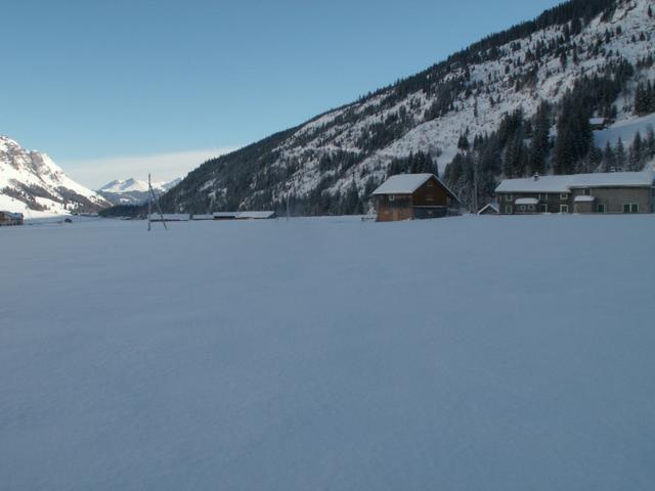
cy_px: 246
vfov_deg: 40.7
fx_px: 662
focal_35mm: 35
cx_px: 328
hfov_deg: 52.6
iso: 50
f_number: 8
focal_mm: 5.86
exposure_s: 1/200
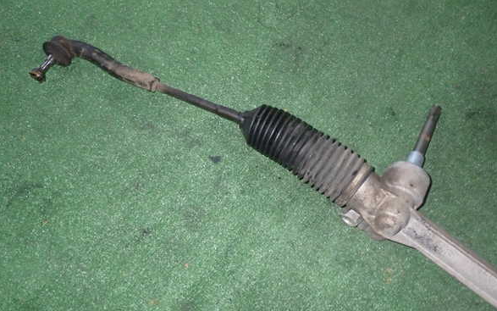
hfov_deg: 50.4
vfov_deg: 32.8
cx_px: 252
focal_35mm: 39
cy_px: 149
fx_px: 528
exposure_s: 1/40
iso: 800
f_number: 7.1
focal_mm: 6.37
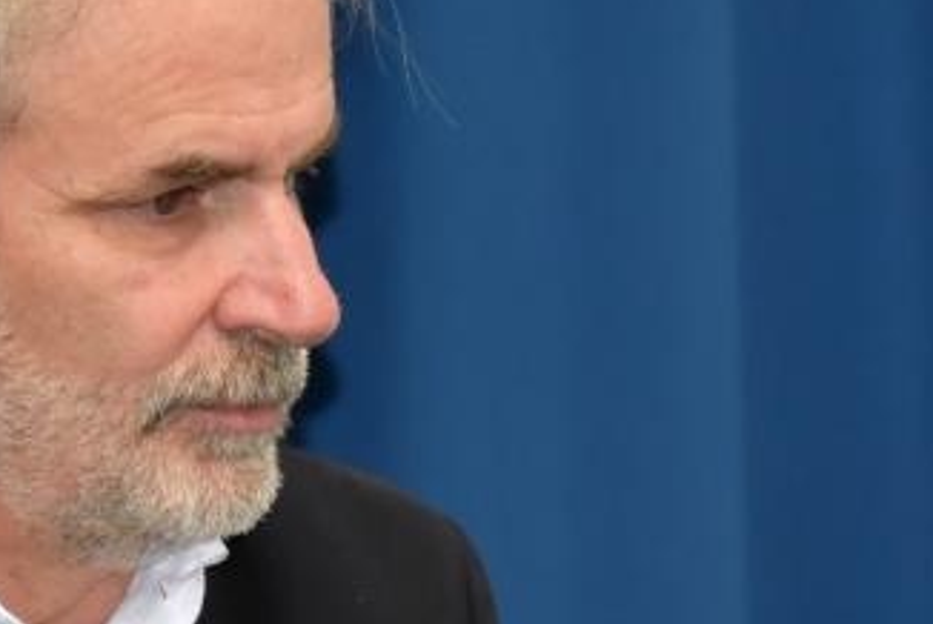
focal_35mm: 659
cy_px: 322
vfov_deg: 2.1
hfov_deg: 3.1
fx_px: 17094
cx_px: 489
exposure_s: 1/160
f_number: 7.1
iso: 3200
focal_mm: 140
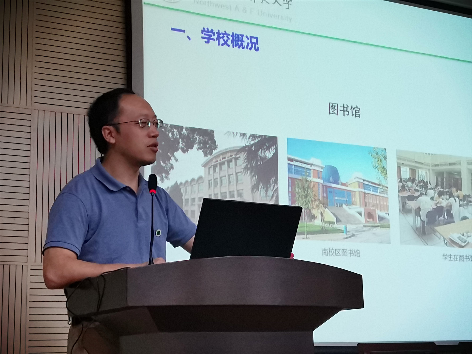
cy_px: 177
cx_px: 236
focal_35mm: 70
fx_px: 954
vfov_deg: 21.0
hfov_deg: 27.8
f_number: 1.8
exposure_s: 1/33.3
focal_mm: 3.95
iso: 320
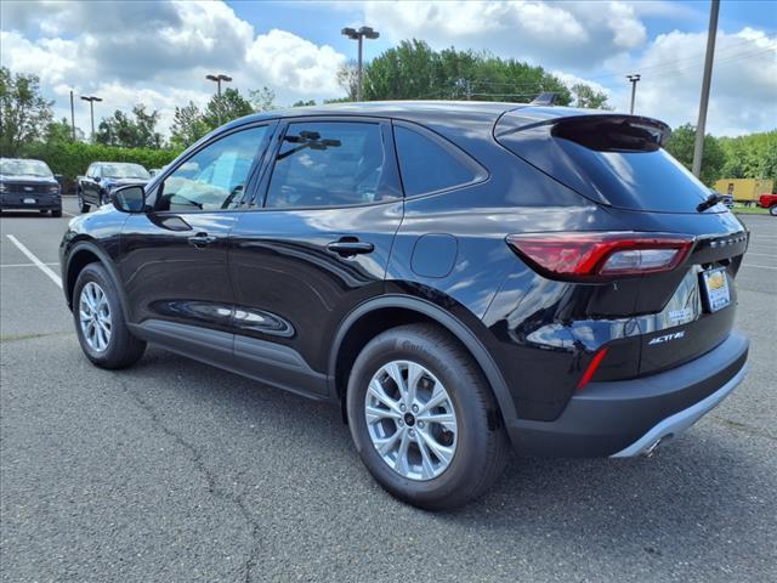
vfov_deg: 51.4
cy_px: 292
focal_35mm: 27
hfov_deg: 65.3
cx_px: 388
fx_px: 606
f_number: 1.9
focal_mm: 3.58
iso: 40
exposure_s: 1/769
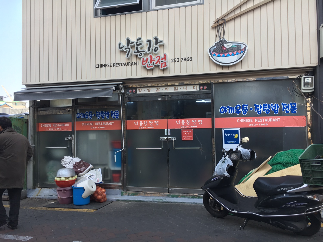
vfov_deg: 48.2
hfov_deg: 61.7
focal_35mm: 29
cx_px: 162
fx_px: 271
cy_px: 121
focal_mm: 4.15
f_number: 2.2
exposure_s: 1/204
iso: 25
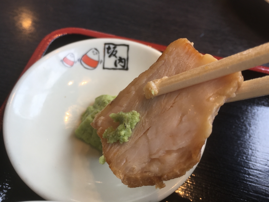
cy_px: 101
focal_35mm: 29
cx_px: 134
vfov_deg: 48.2
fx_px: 225
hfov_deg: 61.7
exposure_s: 1/60
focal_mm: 4.15
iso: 25
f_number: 2.2
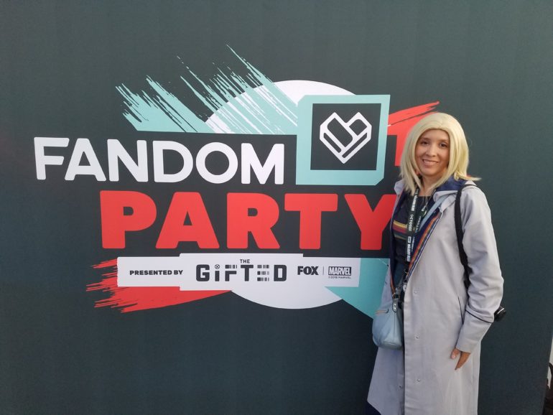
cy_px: 208
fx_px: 415
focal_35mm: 26
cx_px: 276
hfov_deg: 67.3
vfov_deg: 53.1
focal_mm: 4.2
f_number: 1.7
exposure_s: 1/33
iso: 160
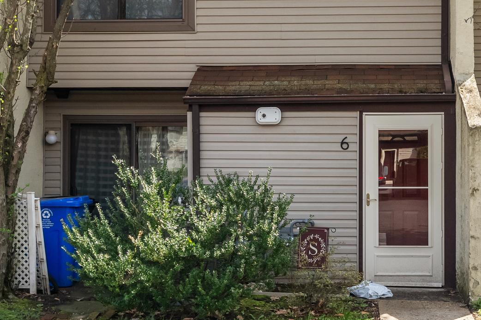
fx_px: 788
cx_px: 303
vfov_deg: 23.0
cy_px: 158
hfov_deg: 33.8
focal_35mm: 59
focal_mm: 30
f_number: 8
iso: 2500
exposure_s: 1/1250
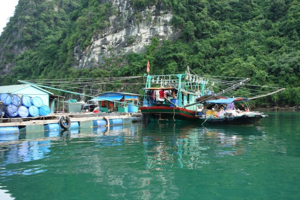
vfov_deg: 33.4
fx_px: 333
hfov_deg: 48.5
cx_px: 150
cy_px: 100
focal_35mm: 40
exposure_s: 1/125
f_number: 4
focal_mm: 14.93
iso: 160
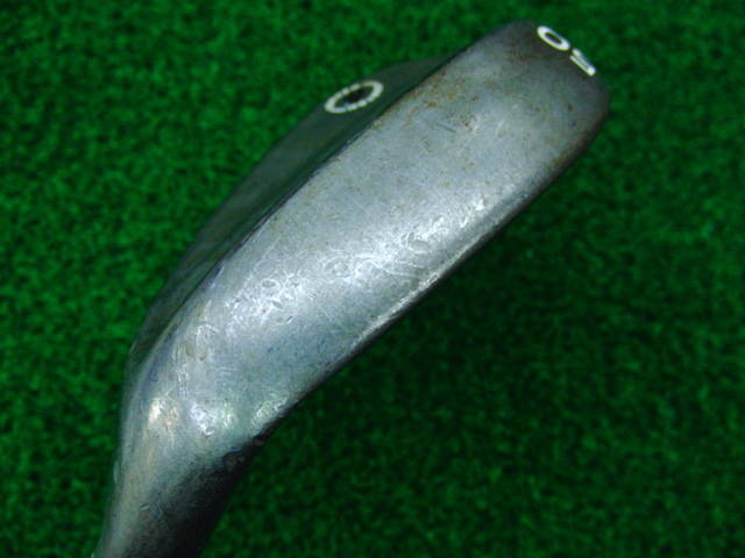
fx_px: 796
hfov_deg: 50.1
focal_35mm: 37
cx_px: 372
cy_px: 279
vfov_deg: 38.7
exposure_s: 1/80
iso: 400
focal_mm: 6.42
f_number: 3.6
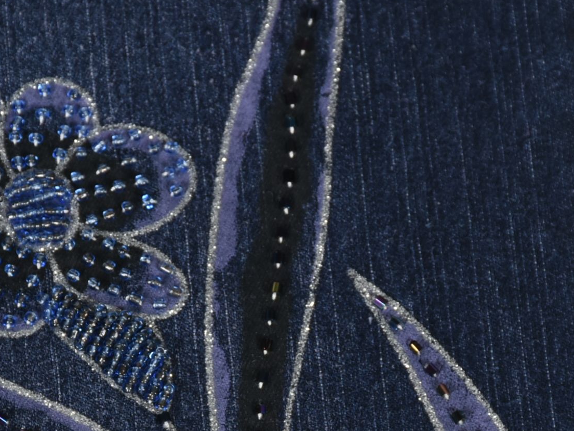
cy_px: 490
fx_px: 9071
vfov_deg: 2.7
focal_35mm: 547
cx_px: 243
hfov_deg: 3.6
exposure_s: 1/125
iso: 200
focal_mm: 140
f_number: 10
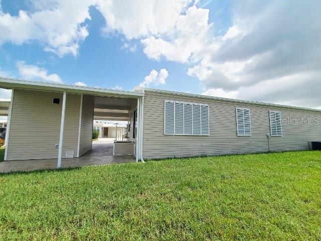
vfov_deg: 89.9
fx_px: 121
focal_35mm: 13
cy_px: 120
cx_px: 160
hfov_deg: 106.2
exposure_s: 1/1429
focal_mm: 1.8
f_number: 2.2
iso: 50
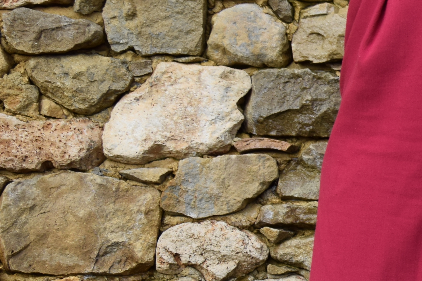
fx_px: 1641
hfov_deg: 13.8
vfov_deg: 9.7
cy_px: 322
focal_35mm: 140
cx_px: 629
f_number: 8
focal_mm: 28
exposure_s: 1/250
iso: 200
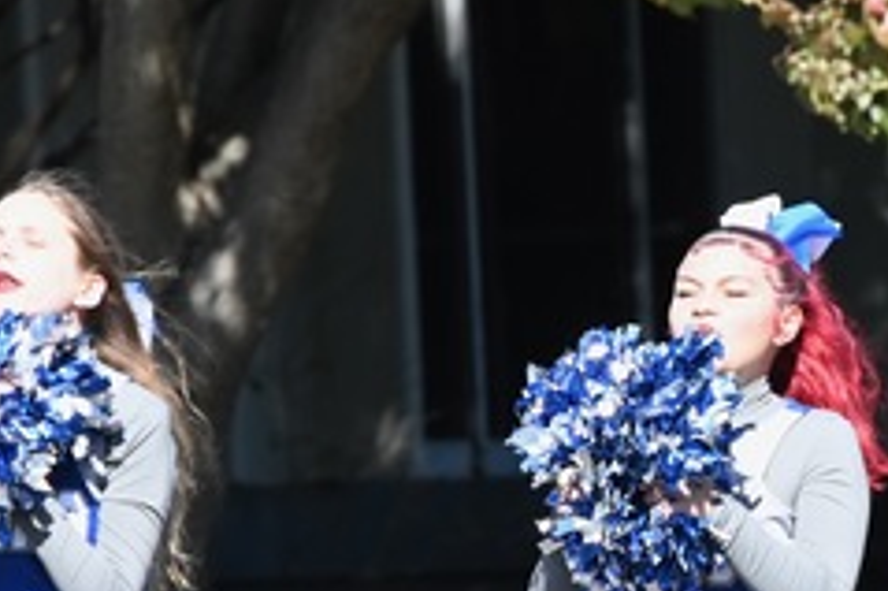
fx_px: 21124
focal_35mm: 857
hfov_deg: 2.4
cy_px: 749
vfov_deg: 1.6
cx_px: 1858
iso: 800
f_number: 9
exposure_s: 1/640
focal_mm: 200
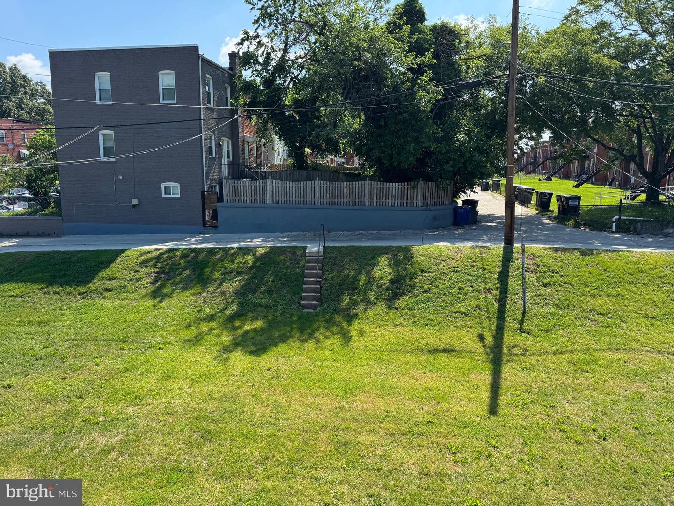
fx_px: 467
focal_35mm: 24
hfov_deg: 71.6
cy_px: 253
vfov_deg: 56.8
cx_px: 337
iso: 80
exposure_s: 1/1637
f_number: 1.78
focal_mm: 6.76
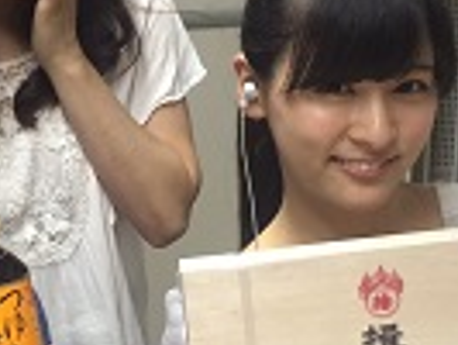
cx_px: 108
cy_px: 236
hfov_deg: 22.0
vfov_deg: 16.8
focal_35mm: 88
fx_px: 1165
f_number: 2.2
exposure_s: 1/33
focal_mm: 4.15
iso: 200
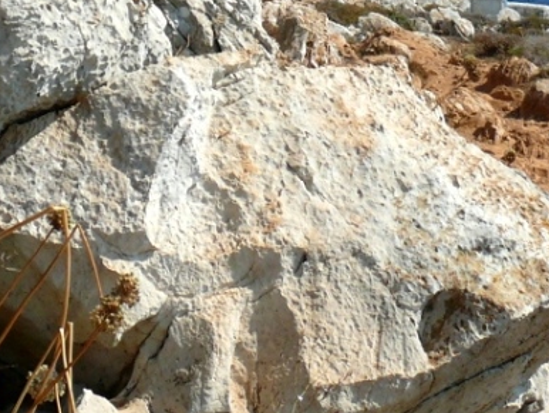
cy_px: -213
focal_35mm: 139
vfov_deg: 10.3
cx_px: 371
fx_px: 2206
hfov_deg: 14.2
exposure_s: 1/250
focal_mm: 7.4
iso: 100
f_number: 5.6
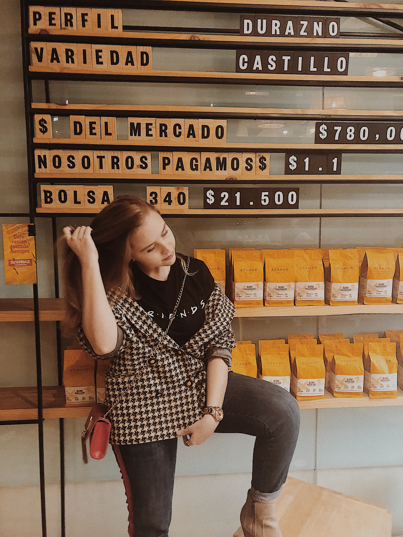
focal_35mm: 28
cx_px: 202
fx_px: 435
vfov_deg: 63.4
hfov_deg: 49.7
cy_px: 268
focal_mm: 3.99
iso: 400
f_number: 1.8
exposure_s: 1/40
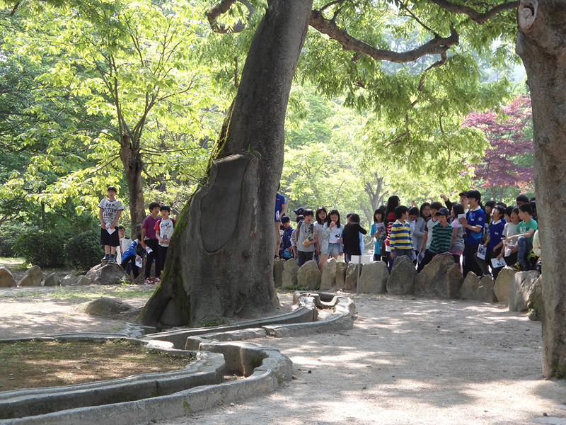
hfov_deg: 30.7
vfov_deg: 23.3
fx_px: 1030
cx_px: 283
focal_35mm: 63
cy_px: 212
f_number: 4.2
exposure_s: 1/80
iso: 80
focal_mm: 11.2
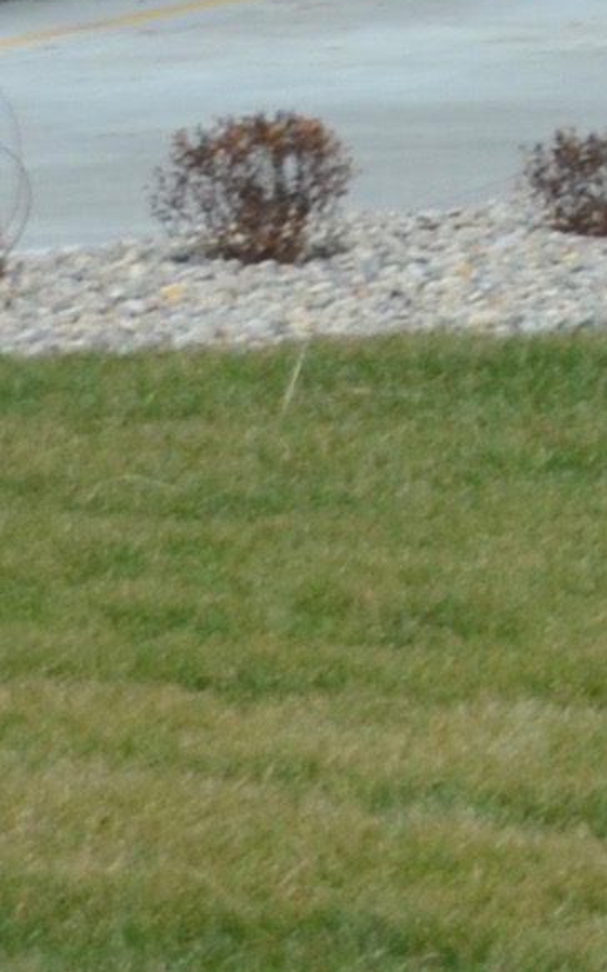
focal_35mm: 404
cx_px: 3624
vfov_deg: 5.0
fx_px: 10701
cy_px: -1599
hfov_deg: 3.0
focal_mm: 32
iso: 500
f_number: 3.5
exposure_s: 1/200
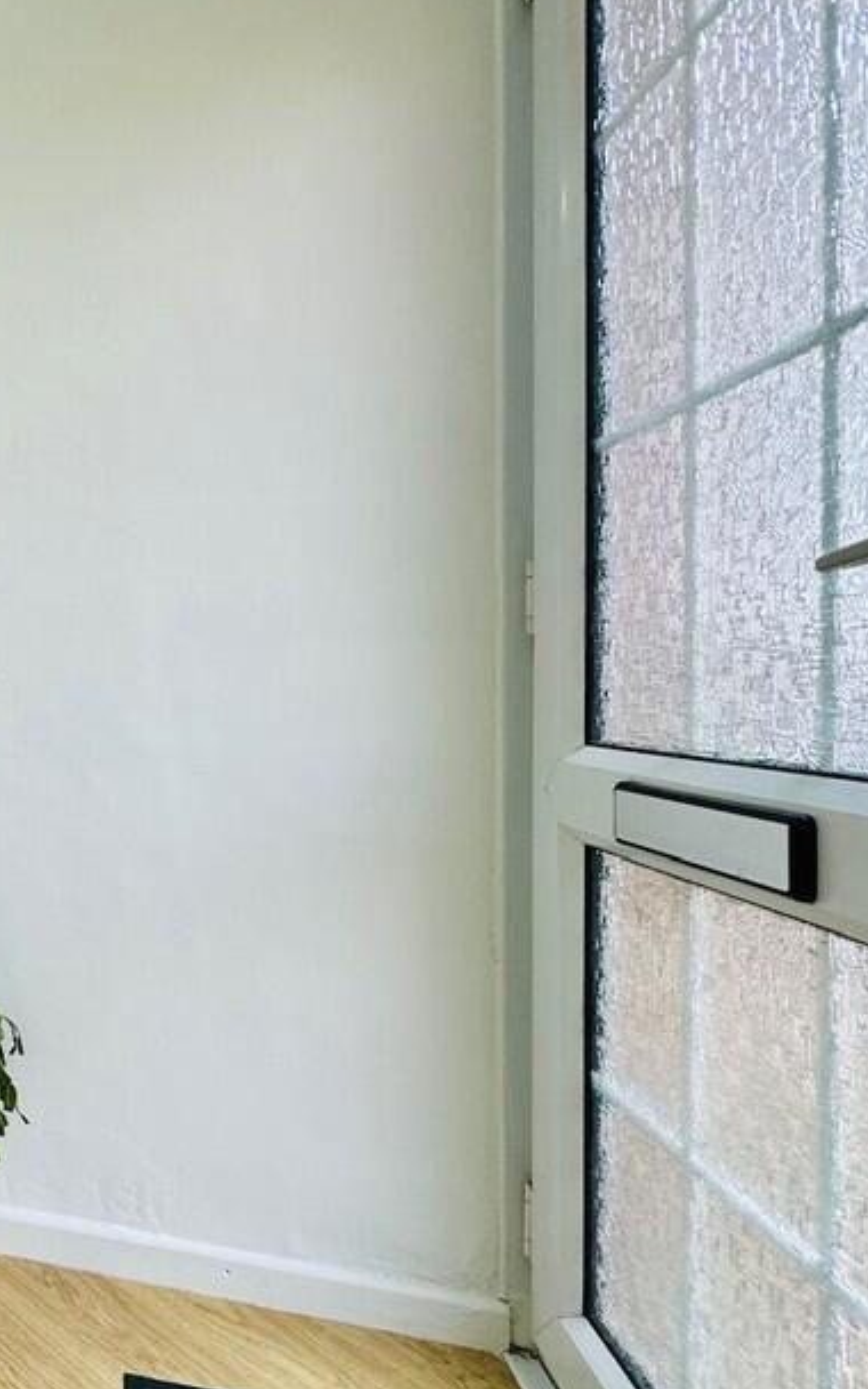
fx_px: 946
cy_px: 704
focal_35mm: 25
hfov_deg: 37.4
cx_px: -174
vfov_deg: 72.5
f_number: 2.2
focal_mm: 2.22
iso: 64
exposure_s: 1/100
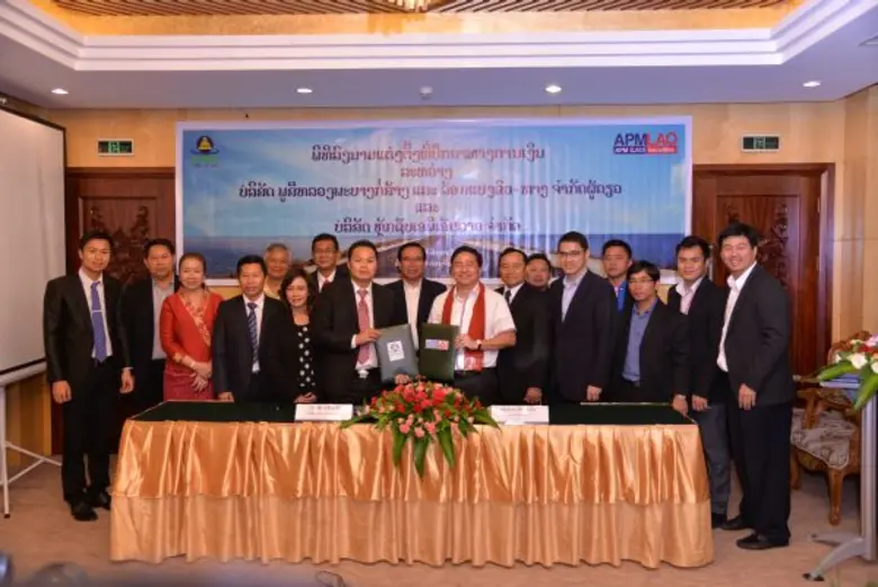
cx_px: 439
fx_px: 781
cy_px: 294
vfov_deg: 41.2
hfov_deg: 58.7
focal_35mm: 32
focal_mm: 32
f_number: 4
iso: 800
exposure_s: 1/125
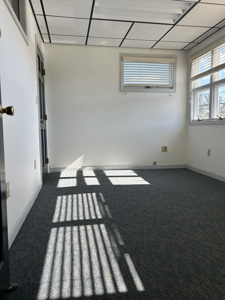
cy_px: 150
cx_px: 112
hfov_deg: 53.1
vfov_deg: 67.3
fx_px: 225
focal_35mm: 26
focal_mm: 5.7
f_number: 1.5
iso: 50
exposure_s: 1/628
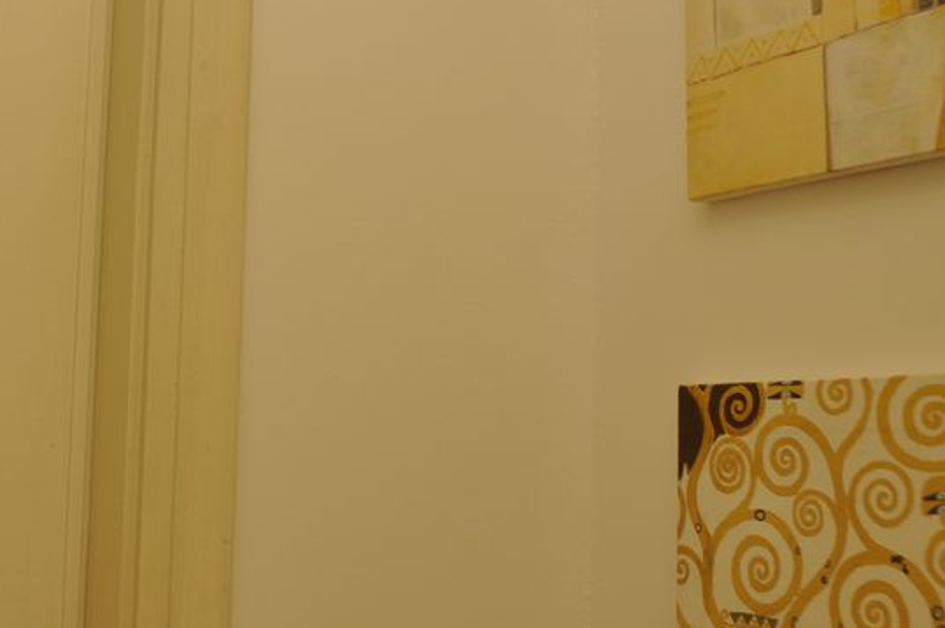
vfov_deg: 23.7
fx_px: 1494
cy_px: 263
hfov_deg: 33.9
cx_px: 170
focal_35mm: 57
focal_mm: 20
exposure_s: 1/30
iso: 320
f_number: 5.6
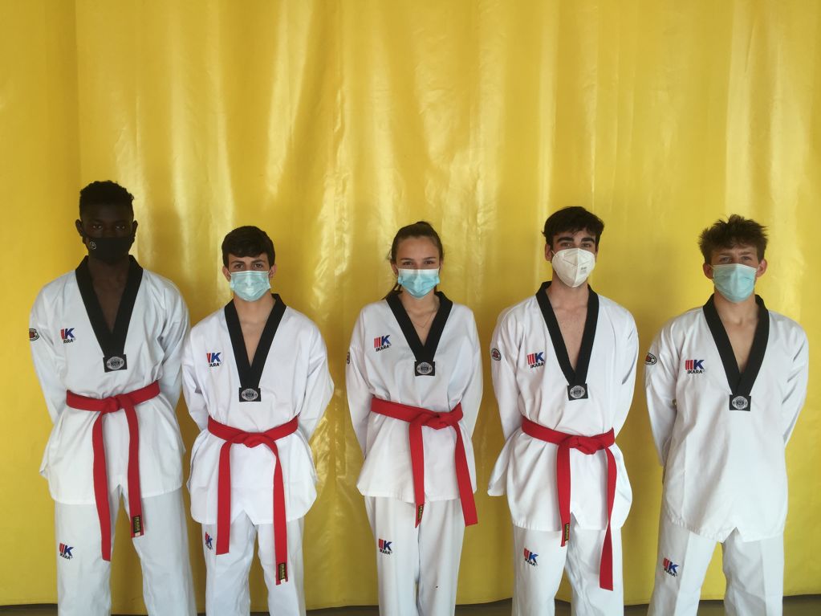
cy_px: 308
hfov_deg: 61.7
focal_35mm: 29
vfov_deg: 48.2
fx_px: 688
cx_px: 410
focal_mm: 4.15
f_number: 2.2
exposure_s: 1/126
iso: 32
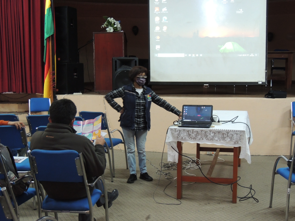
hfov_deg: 38.2
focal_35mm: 50
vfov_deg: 29.1
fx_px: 426
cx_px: 148
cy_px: 110
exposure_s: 1/13
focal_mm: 8.9
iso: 640
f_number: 3.6
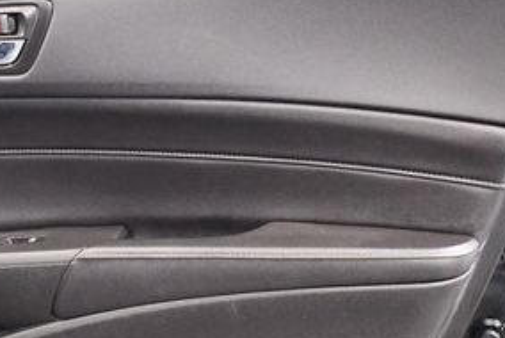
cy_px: 215
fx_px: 1390
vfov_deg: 13.8
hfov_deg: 20.4
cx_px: 116
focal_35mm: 99
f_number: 3.8
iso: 5000
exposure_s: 1/60
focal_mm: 22
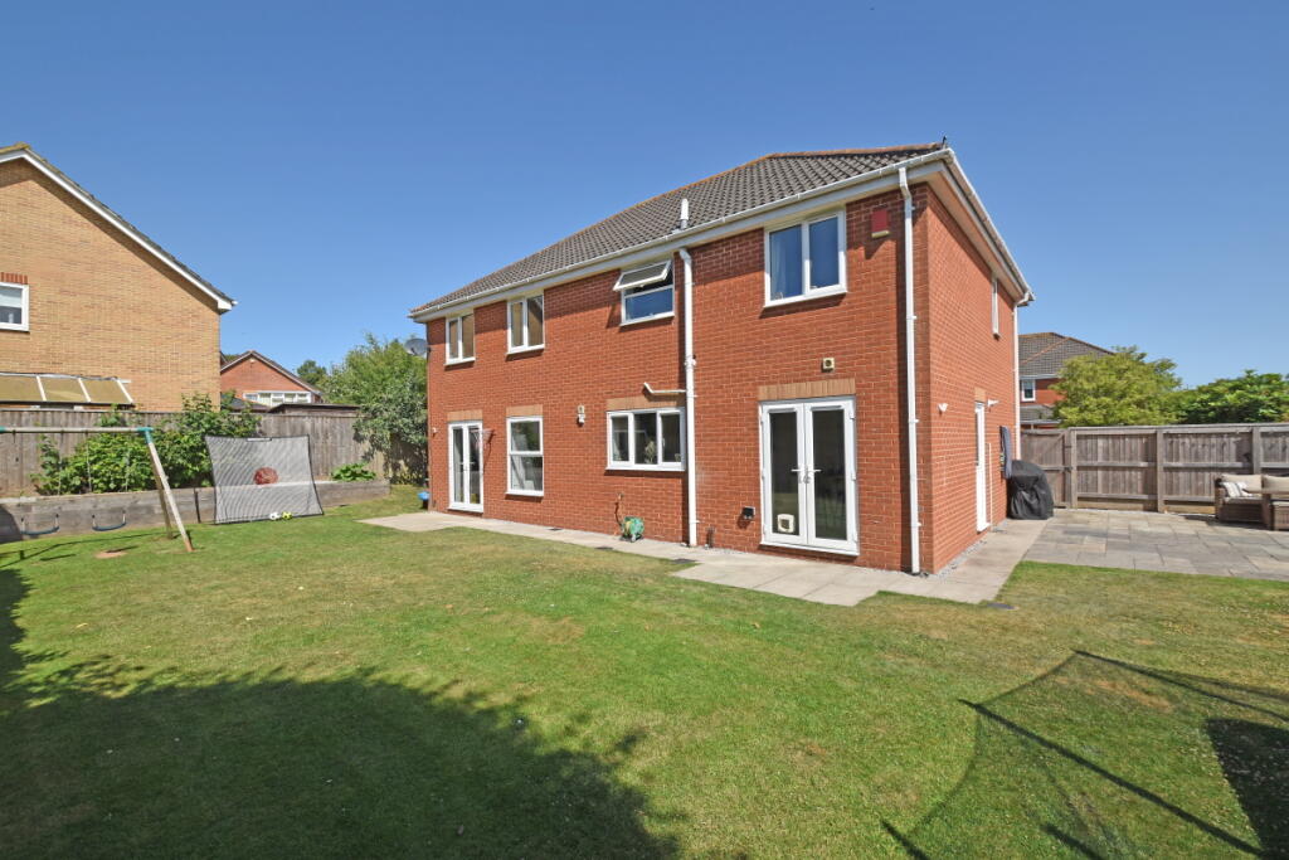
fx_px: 537
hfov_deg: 100.4
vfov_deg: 77.3
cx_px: 644
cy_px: 430
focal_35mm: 15
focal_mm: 10
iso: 100
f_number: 8
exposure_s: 1/250
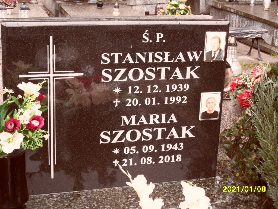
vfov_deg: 24.4
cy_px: 104
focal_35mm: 60
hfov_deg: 32.2
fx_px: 482
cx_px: 139
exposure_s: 1/45
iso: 200
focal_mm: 10.3
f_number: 4
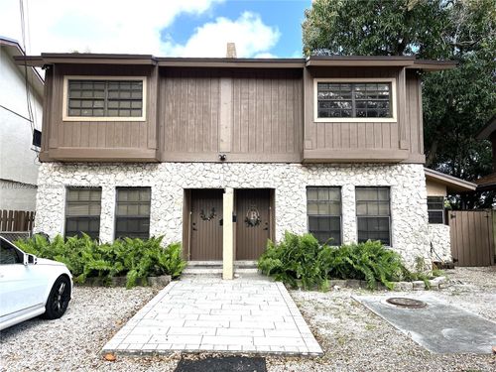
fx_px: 373
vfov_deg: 53.1
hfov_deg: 67.3
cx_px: 248
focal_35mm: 26
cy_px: 186
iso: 50
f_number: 1.6
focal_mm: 5.1
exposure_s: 1/891
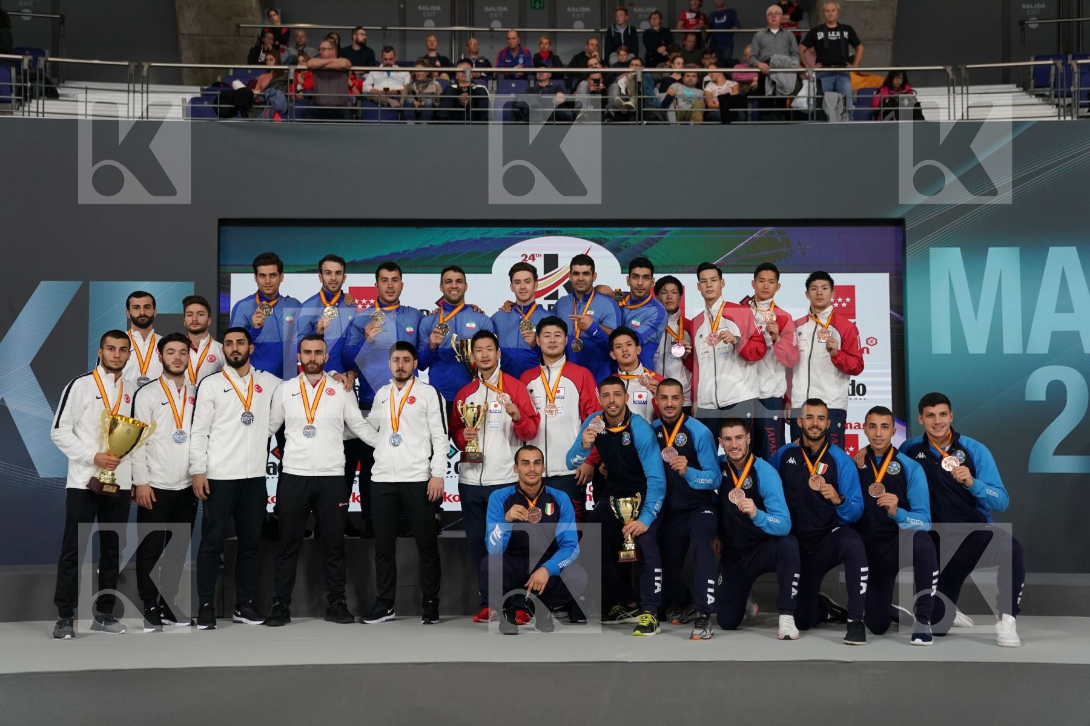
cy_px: 363
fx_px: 1362
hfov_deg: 43.6
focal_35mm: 45
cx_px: 545
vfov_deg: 29.9
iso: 1600
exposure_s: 1/250
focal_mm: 45
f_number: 2.8
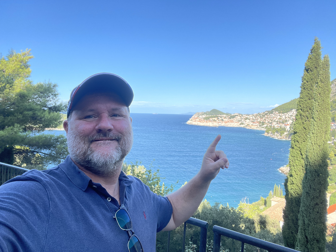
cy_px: 126
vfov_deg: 58.9
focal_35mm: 23
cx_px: 168
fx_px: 223
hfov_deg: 73.9
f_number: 2.2
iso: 25
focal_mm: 2.71
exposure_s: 1/292
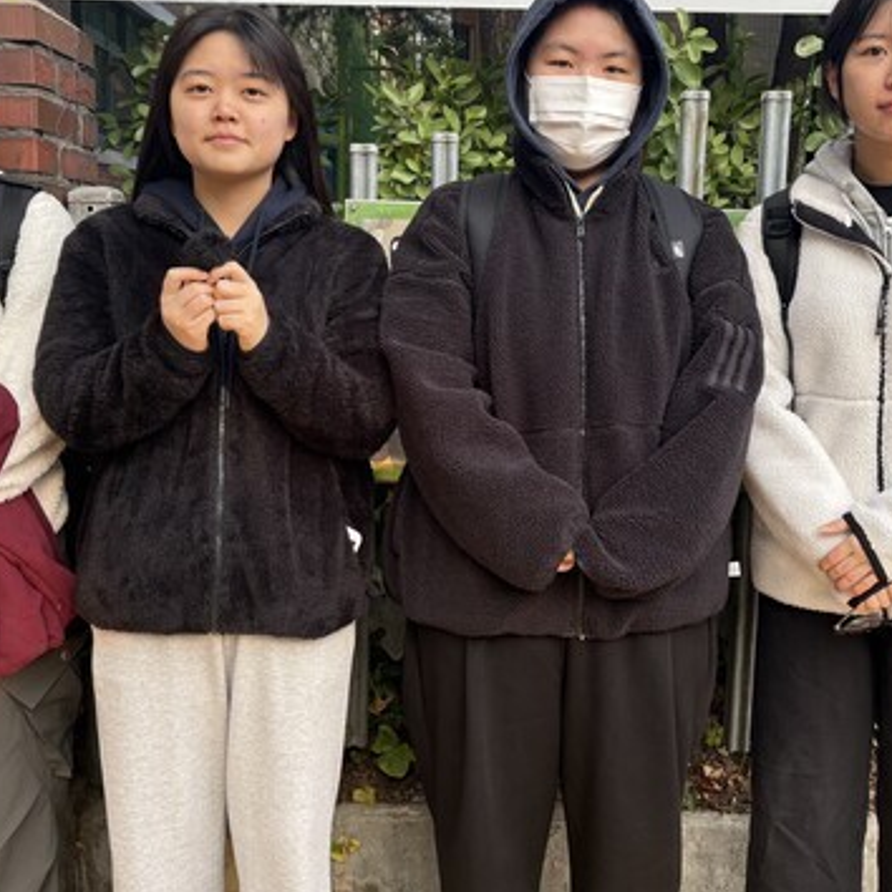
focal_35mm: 39
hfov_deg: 42.8
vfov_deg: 42.8
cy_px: 418
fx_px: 1137
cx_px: 476
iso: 40
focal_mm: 5.96
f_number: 1.6
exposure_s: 1/171
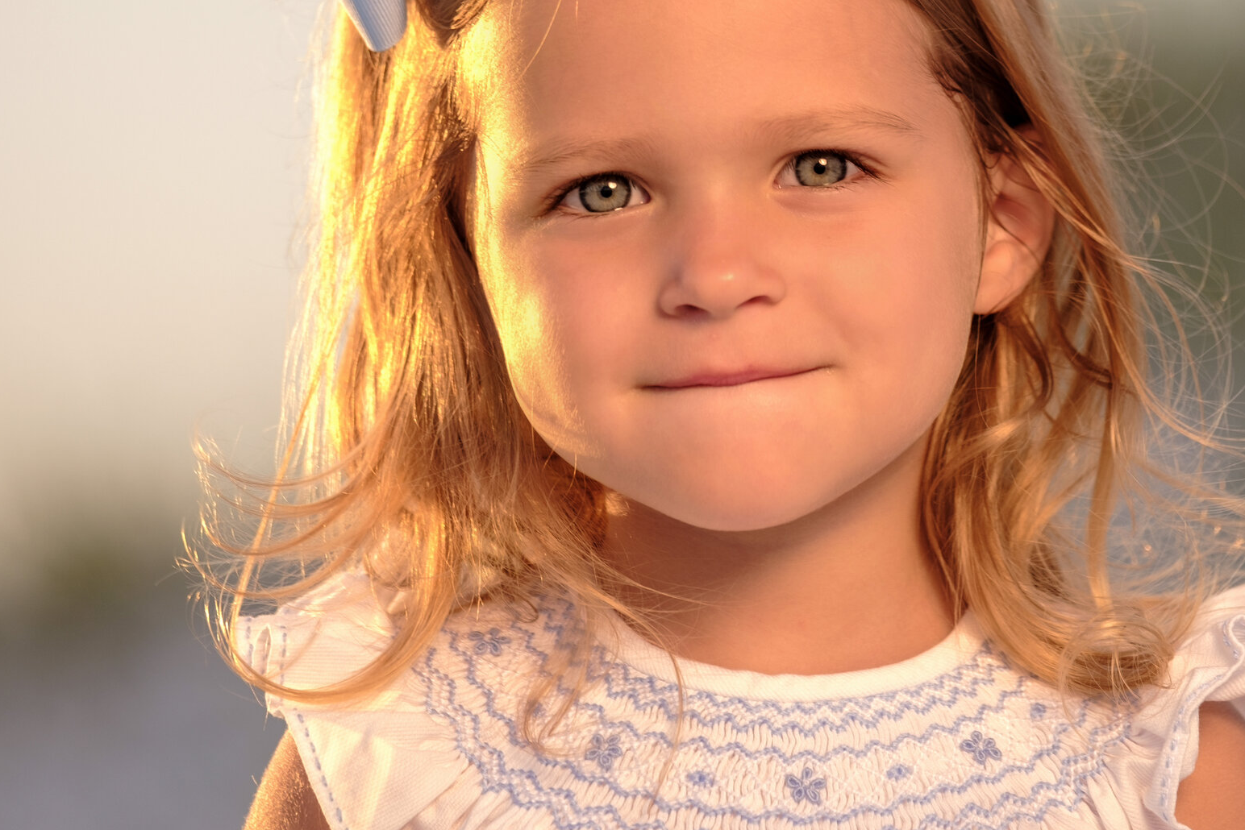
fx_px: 11760
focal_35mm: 340
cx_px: 722
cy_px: 194
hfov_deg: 6.1
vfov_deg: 4.0
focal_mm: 140
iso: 125
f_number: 2.8
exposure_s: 1/400
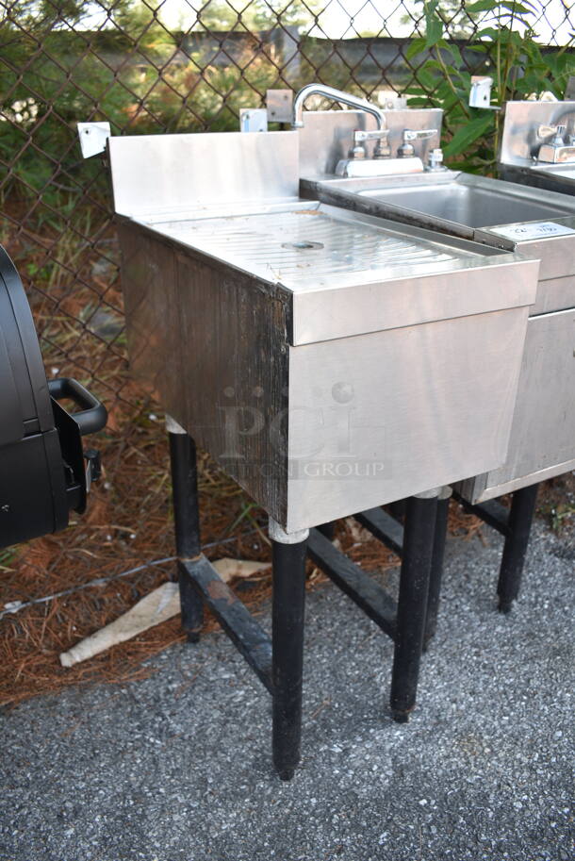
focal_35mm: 30
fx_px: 718
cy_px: 430
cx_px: 288
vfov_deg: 61.9
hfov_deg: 43.7
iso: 100
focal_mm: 20
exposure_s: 1/80
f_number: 4.5
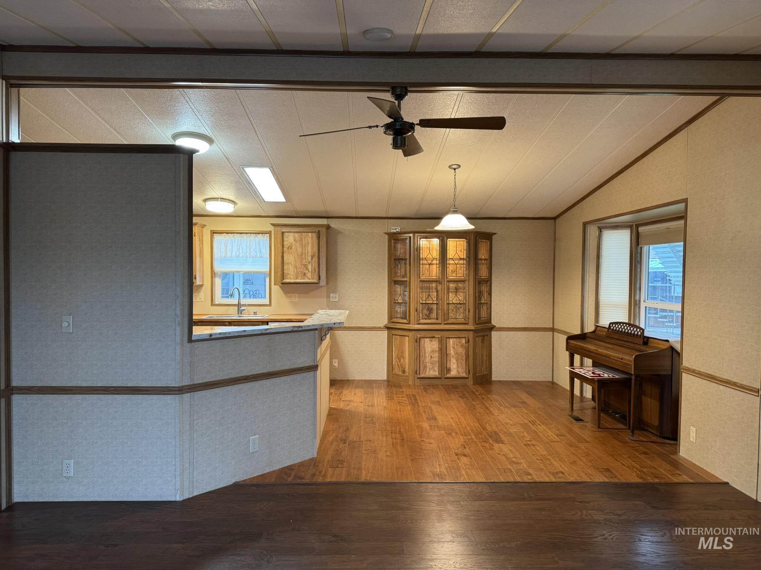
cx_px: 380
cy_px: 285
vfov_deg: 56.8
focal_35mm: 24
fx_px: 528
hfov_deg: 71.6
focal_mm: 6.76
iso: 320
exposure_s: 1/60
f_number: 1.78
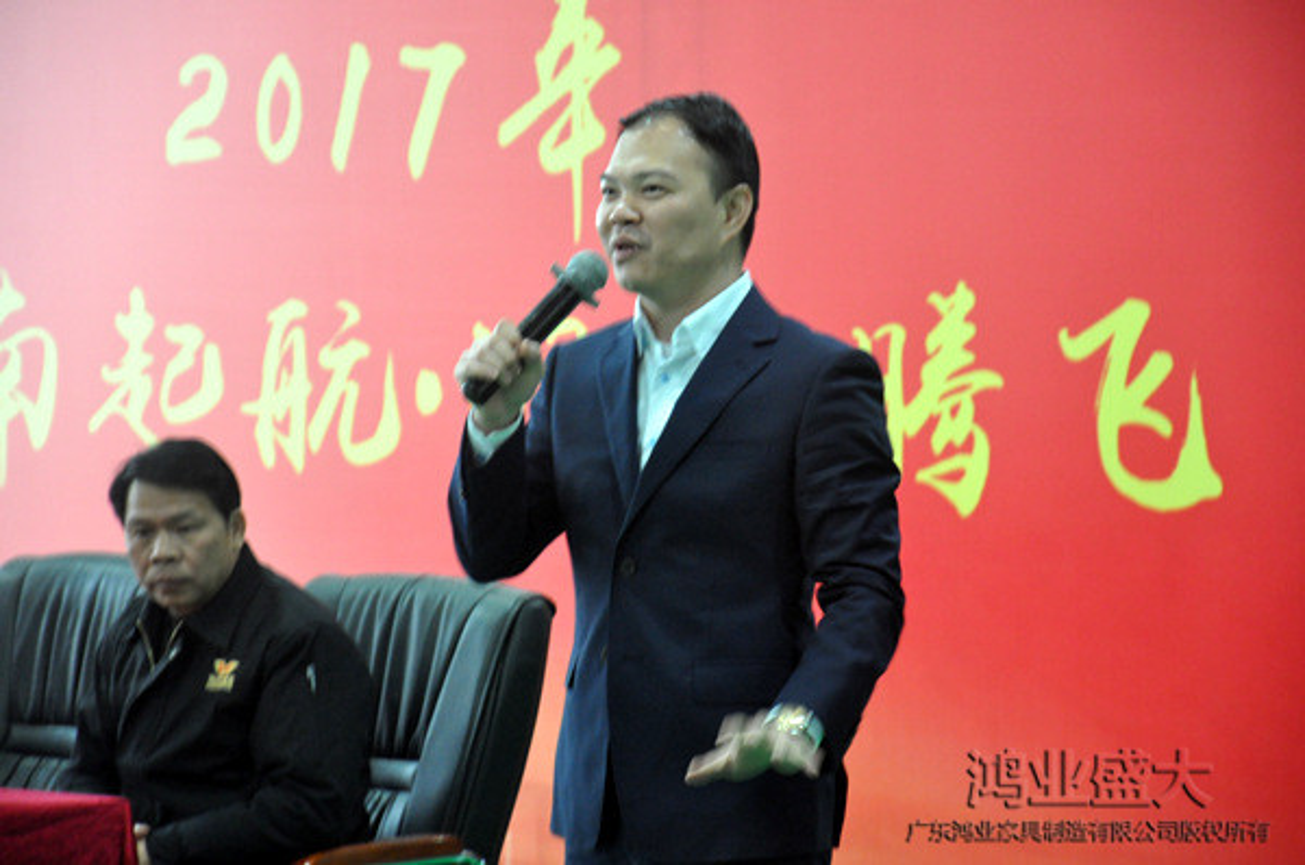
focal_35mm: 158
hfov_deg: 13.1
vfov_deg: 8.7
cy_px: 432
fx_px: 5700
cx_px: 652
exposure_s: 1/15
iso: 1600
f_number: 5.6
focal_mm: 105
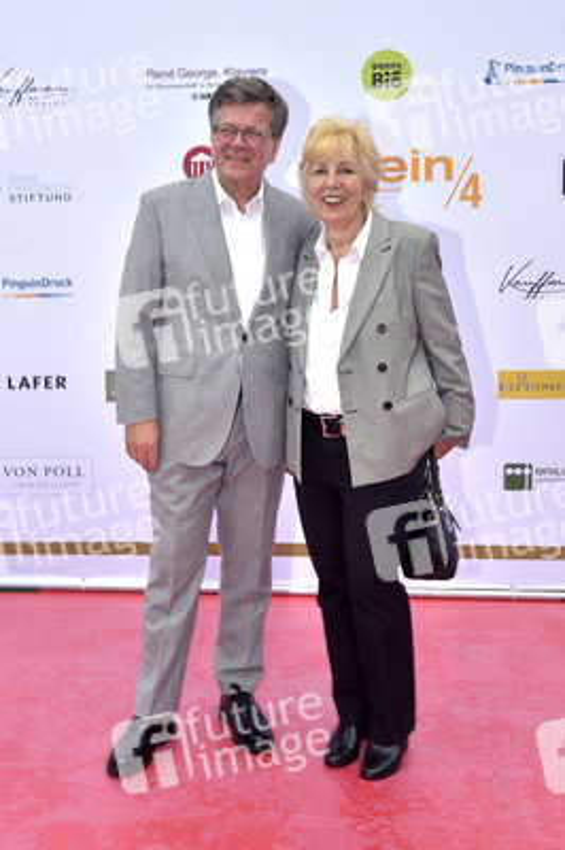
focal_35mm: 32
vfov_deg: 58.8
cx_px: 282
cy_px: 425
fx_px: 755
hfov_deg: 41.0
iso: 400
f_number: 11
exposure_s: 1/200
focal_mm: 32
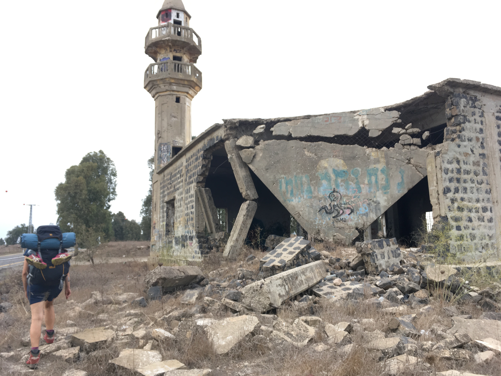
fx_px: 420
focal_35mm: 29
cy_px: 188
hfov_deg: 61.7
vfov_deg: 48.2
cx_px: 250
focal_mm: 4.15
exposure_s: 1/33
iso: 40
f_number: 2.2
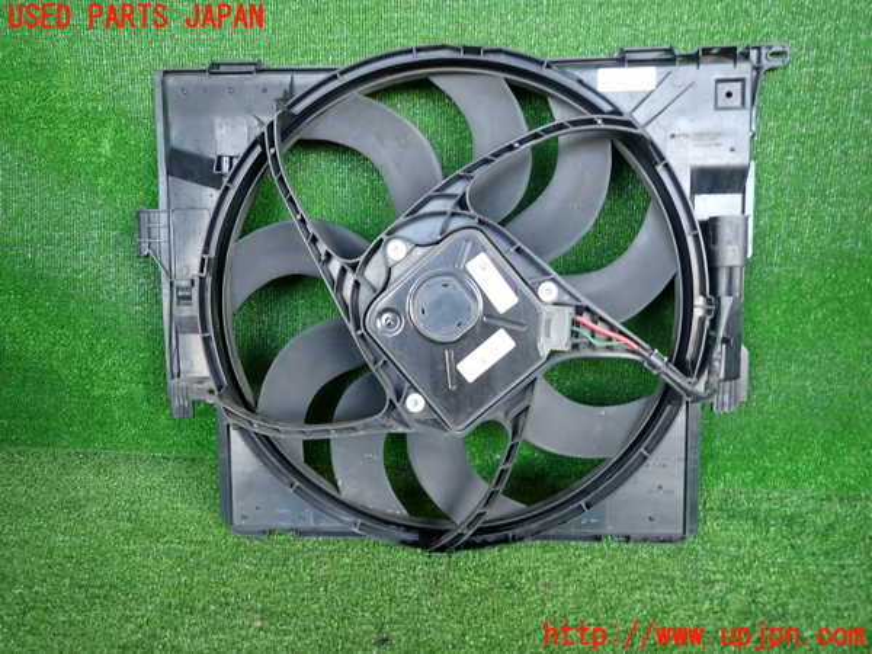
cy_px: 327
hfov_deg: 69.4
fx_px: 630
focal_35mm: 25
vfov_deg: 54.9
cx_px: 436
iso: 200
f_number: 2
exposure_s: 1/40
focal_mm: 4.5
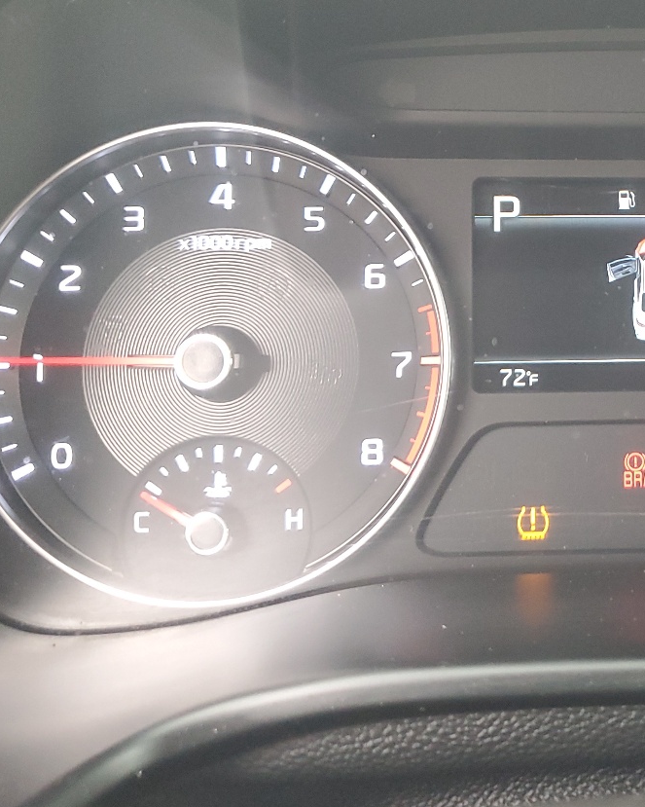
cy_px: 273
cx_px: 620
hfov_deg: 29.2
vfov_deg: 37.7
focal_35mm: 49
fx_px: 1169
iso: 193
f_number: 1.5
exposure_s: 1/60.2
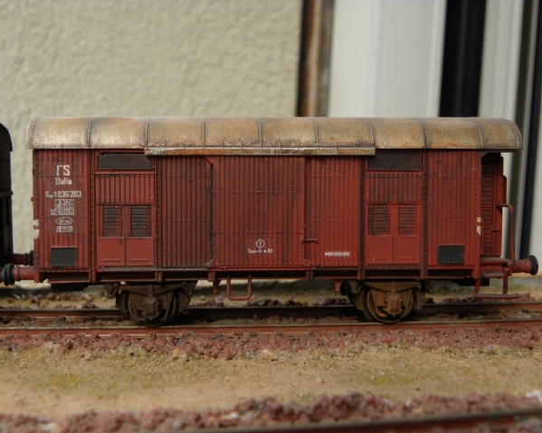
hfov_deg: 42.9
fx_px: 690
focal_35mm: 43
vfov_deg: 34.9
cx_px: 255
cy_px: 216
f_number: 3.2
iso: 64
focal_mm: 7.3
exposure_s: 1/76.8
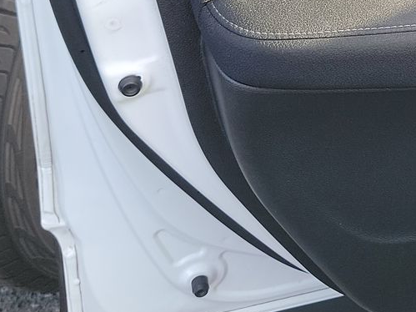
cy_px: -97
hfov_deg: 24.0
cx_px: 432
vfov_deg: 17.9
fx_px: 925
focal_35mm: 77
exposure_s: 1/59
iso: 84
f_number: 1.8
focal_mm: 6.7
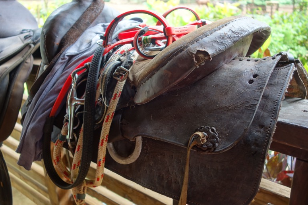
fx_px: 308
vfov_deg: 36.9
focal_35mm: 36
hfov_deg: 53.1
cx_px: 142
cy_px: 98
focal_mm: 11.6
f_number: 2.2
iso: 160
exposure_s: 1/40
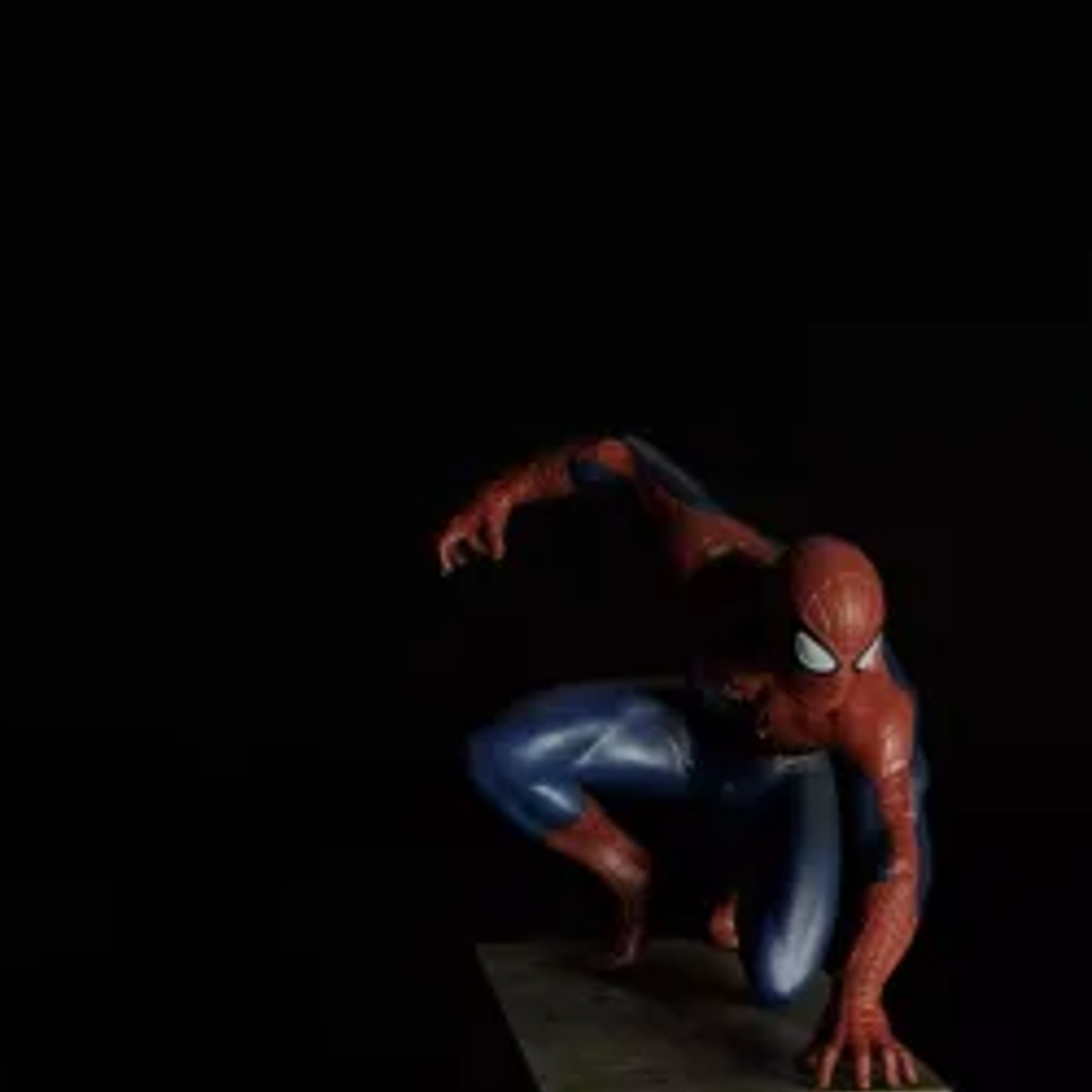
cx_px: 555
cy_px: 708
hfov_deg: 25.4
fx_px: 2427
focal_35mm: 68
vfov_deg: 25.3
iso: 640
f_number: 1.78
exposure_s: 1/30
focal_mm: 6.76
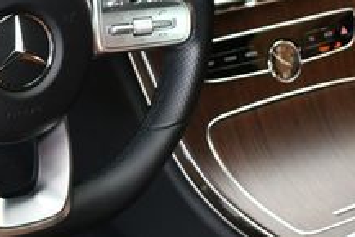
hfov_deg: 17.3
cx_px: 97
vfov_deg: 11.6
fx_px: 1164
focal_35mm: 118
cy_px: 34
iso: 720
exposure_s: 1/250
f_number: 3.5
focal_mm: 20
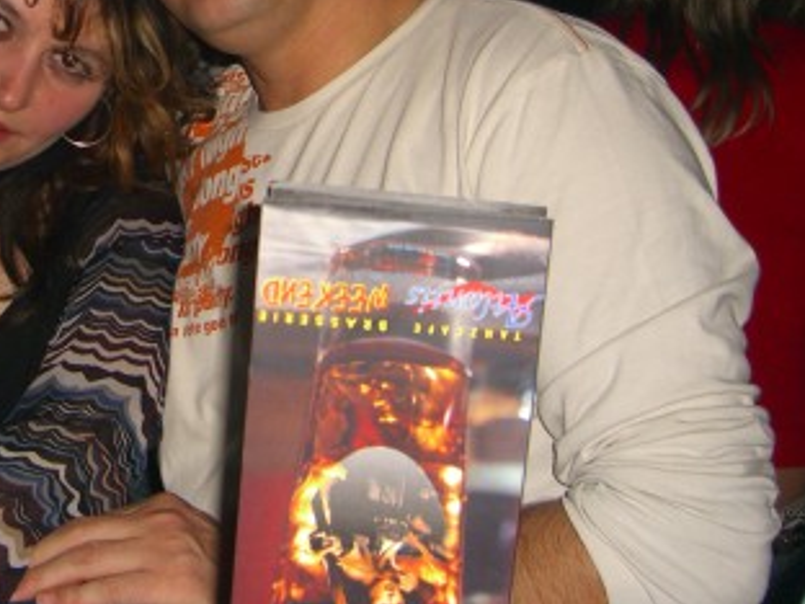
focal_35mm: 73
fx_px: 1698
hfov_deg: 26.0
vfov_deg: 19.8
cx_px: 114
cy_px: 72
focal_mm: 7.9
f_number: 2.8
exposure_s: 1/60
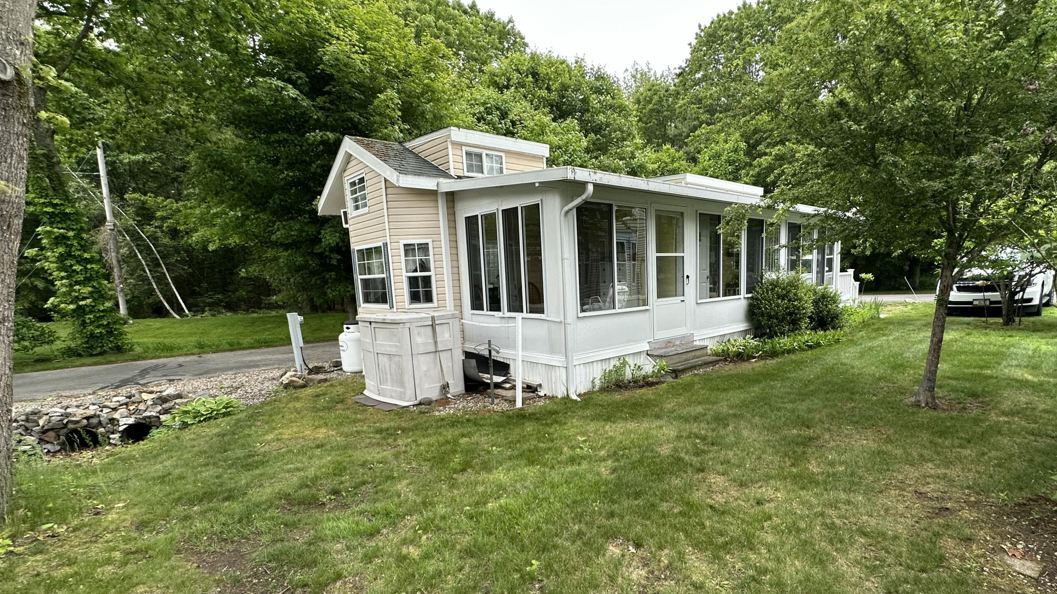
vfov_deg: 60.6
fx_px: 505
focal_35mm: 18
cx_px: 584
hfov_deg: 92.3
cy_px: 350
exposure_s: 1/99
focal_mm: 2.22
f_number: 2.2
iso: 100
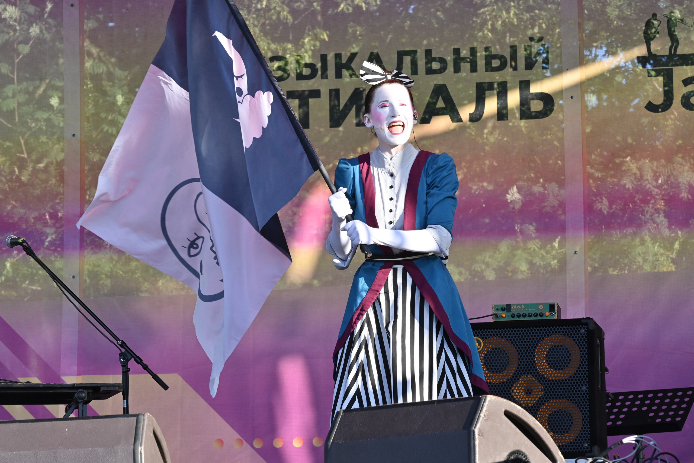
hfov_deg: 11.0
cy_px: 232
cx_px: 347
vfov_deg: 7.3
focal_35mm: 188
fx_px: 3615
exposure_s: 1/250
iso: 400
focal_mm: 125
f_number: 8
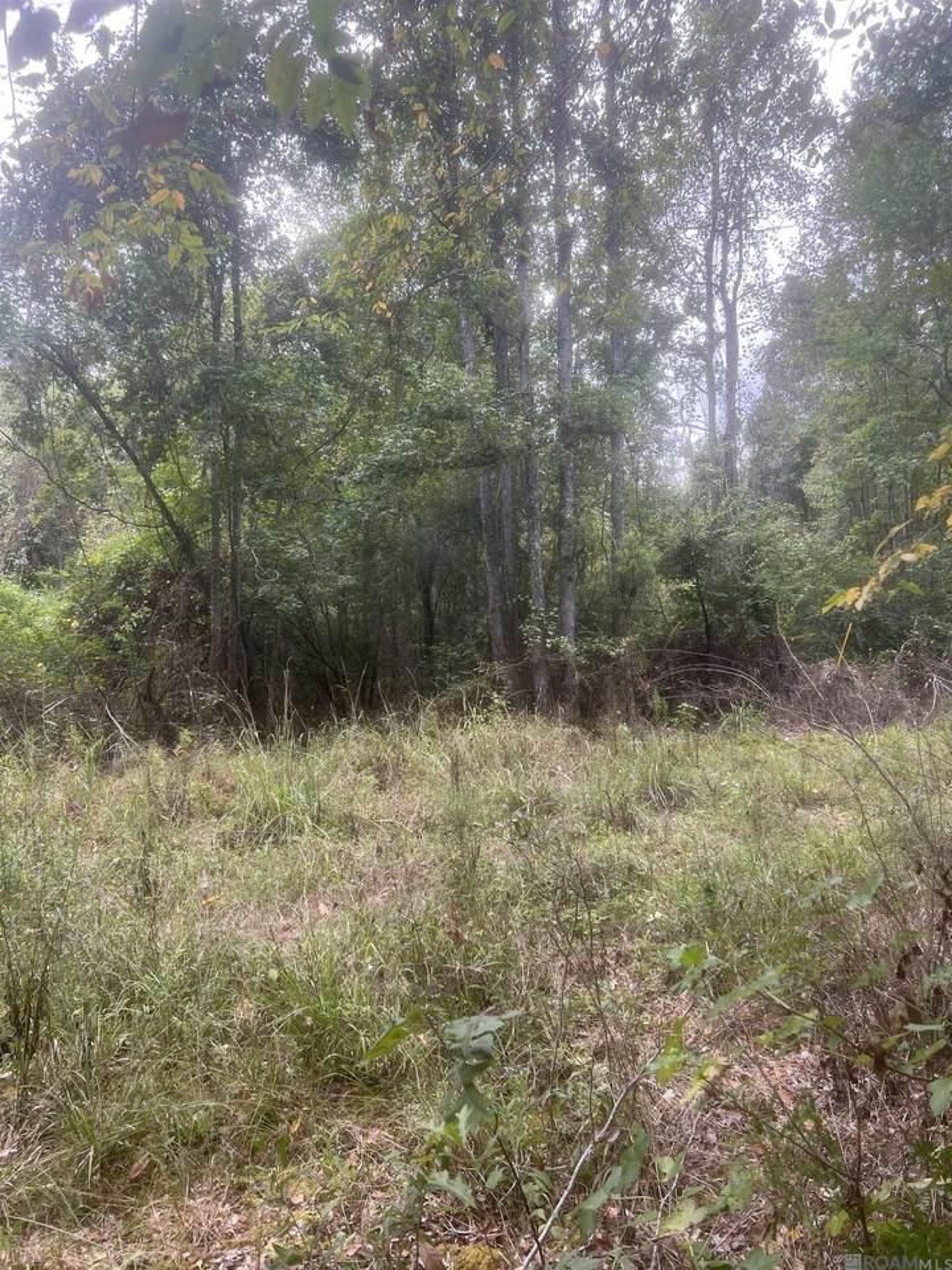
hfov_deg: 53.1
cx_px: 476
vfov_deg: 67.3
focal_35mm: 26
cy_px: 635
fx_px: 953
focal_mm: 5.7
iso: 50
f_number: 1.5
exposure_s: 1/404
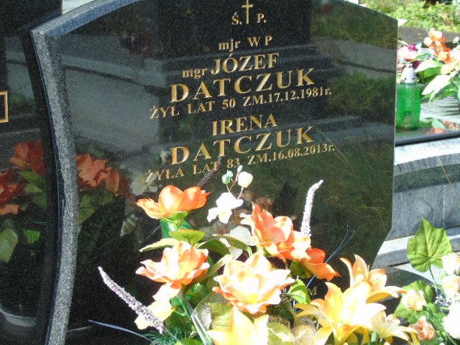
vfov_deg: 15.7
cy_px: 172
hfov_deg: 20.9
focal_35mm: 94
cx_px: 230
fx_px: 1249
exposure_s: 1/160
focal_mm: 17
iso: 80
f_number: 4.3
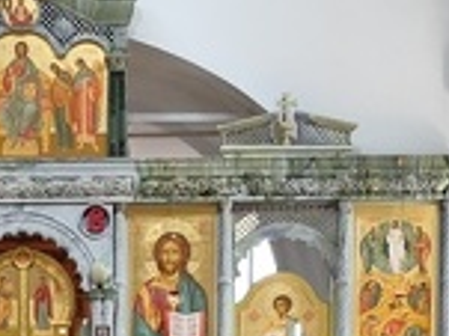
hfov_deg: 16.0
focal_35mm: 121
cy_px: 544
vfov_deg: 11.6
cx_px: 15
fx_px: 1568
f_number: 1.65
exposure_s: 1/100
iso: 400
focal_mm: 6.19
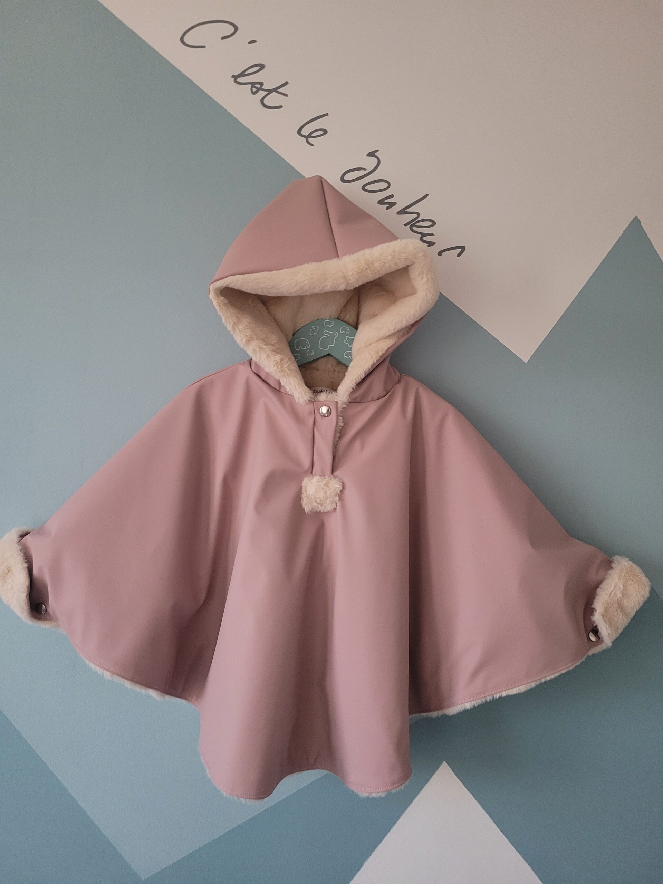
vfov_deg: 67.3
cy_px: 442
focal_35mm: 26
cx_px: 332
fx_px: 664
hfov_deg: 53.1
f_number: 1.8
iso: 640
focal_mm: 5.4
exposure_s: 1/25
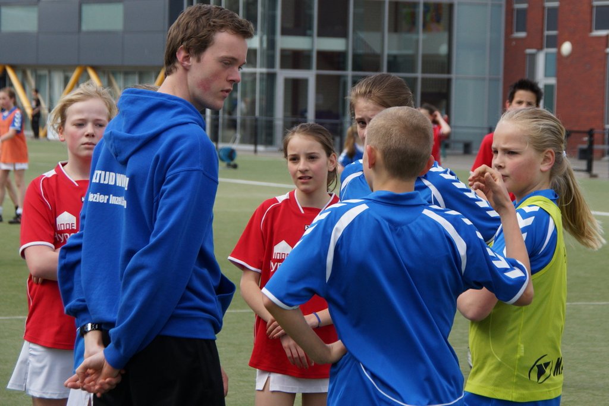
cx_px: 304
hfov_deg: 18.2
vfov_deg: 12.2
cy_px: 203
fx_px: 1902
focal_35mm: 112
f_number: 6.3
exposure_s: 1/800
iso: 320
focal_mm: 75
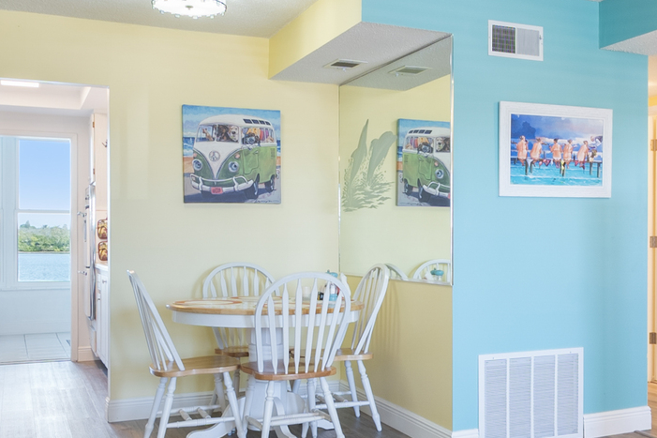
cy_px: 287
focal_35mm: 44
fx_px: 803
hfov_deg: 42.7
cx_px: 515
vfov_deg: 30.3
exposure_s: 1/5
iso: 100
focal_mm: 10
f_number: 9
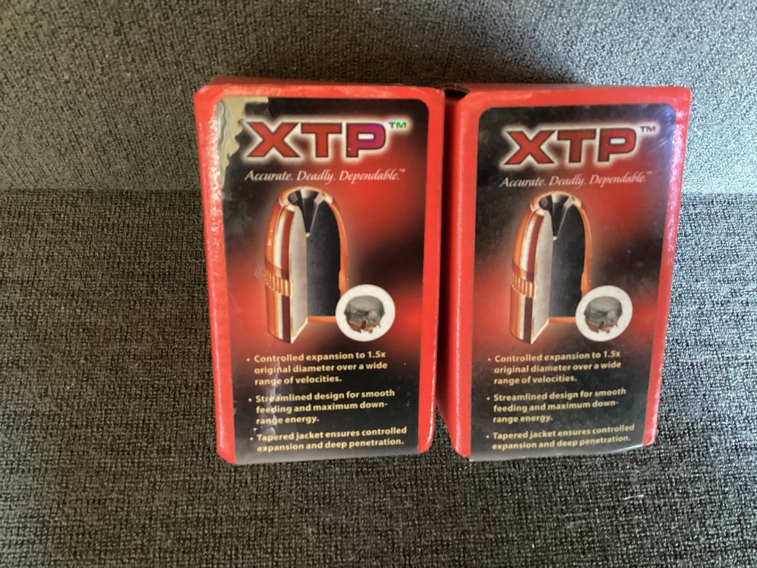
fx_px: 678
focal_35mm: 31
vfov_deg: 45.4
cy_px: 284
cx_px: 378
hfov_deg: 58.3
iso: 640
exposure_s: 1/25
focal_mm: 3.3
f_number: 2.4
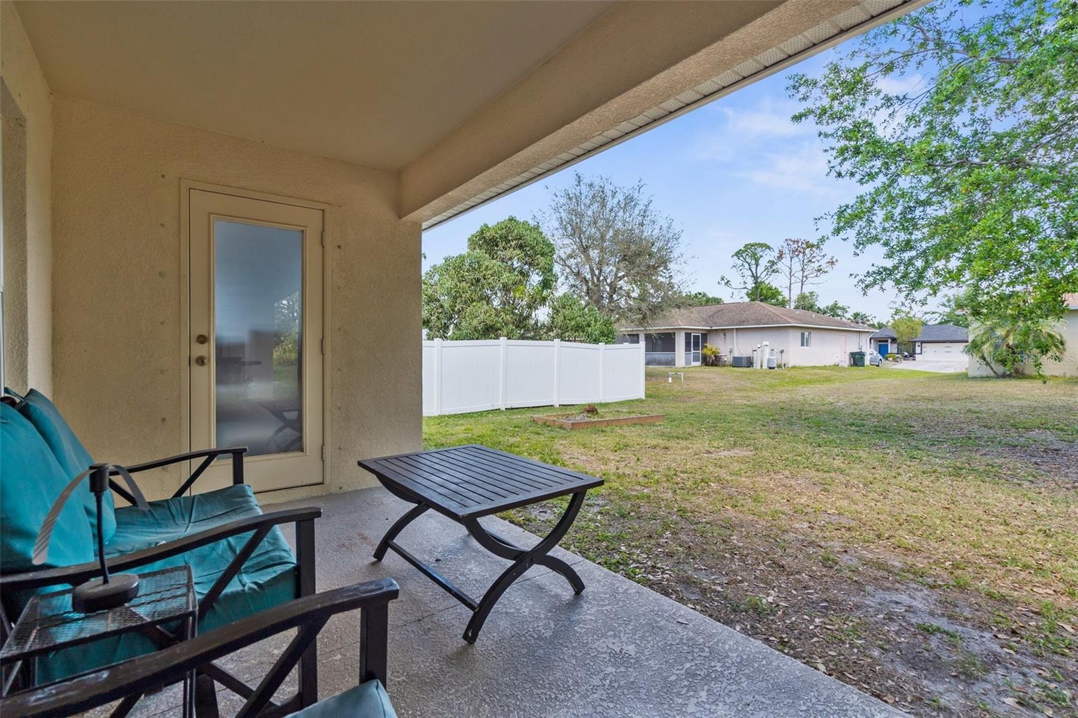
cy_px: 359
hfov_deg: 96.7
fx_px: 479
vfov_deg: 73.7
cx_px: 539
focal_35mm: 16
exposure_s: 1/125
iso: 400
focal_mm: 16
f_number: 8
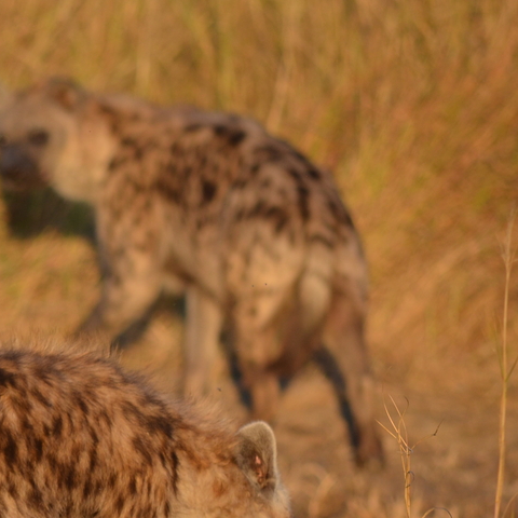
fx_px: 15508
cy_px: 415
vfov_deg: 1.9
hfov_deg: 1.9
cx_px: -25
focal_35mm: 916
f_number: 5.6
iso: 320
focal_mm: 270
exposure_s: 1/500
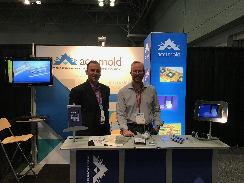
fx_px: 197
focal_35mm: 28
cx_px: 122
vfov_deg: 49.7
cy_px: 92
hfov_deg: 63.4
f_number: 1.8
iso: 25
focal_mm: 3.99
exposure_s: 1/30
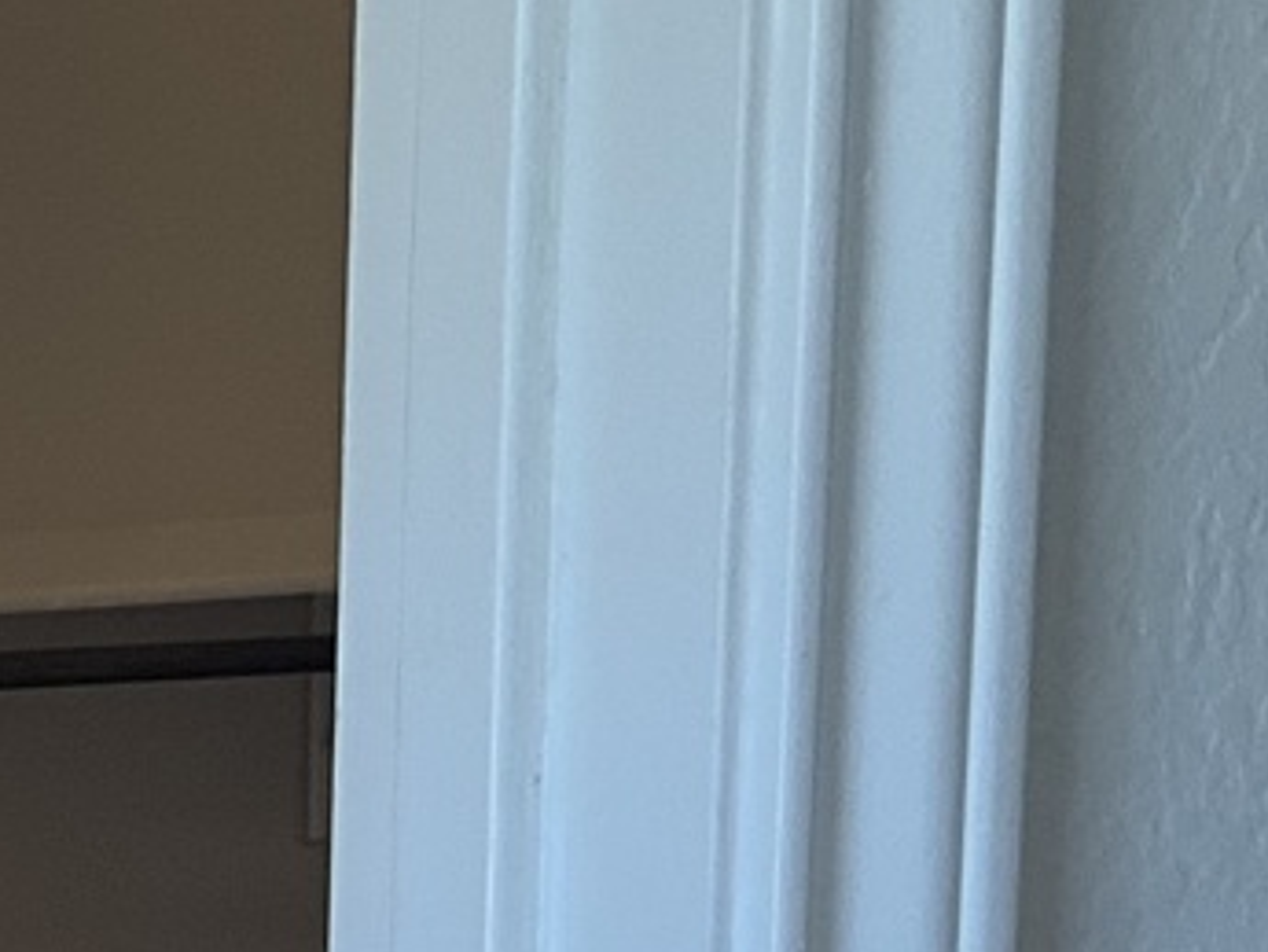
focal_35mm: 121
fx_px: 4434
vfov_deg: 12.3
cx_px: -1132
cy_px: 445
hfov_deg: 14.1
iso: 40
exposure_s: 1/60
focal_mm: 3
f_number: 1.8
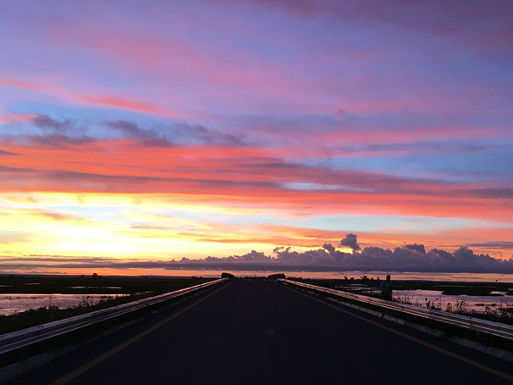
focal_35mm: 47
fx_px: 697
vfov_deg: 30.9
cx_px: 287
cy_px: 212
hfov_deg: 40.4
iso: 25
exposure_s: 1/33
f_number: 2.2
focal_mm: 4.15
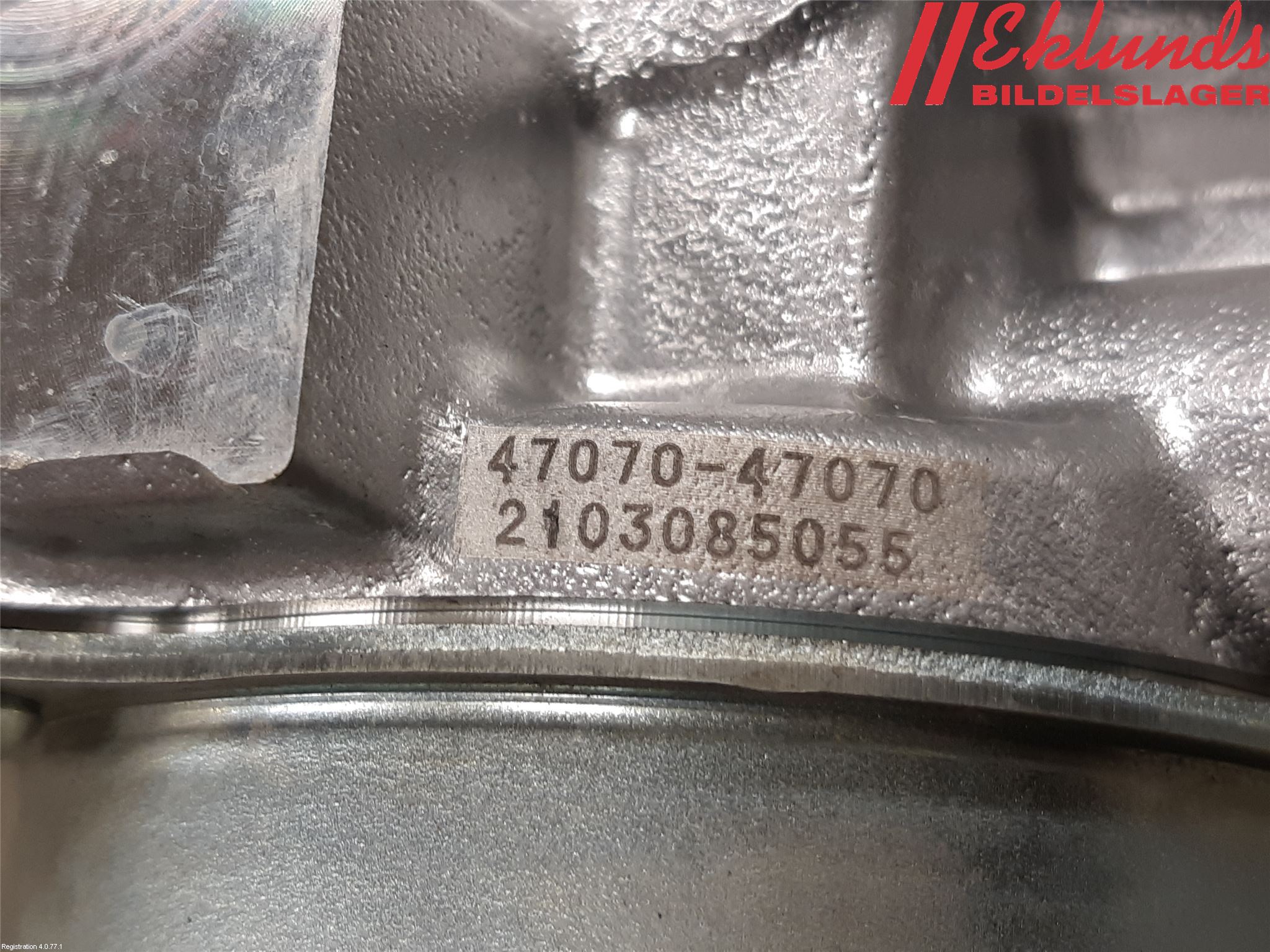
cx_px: 635
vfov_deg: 53.1
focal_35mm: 26
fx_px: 954
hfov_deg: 67.3
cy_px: 476
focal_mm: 3.93
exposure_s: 1/50
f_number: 1.7
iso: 80
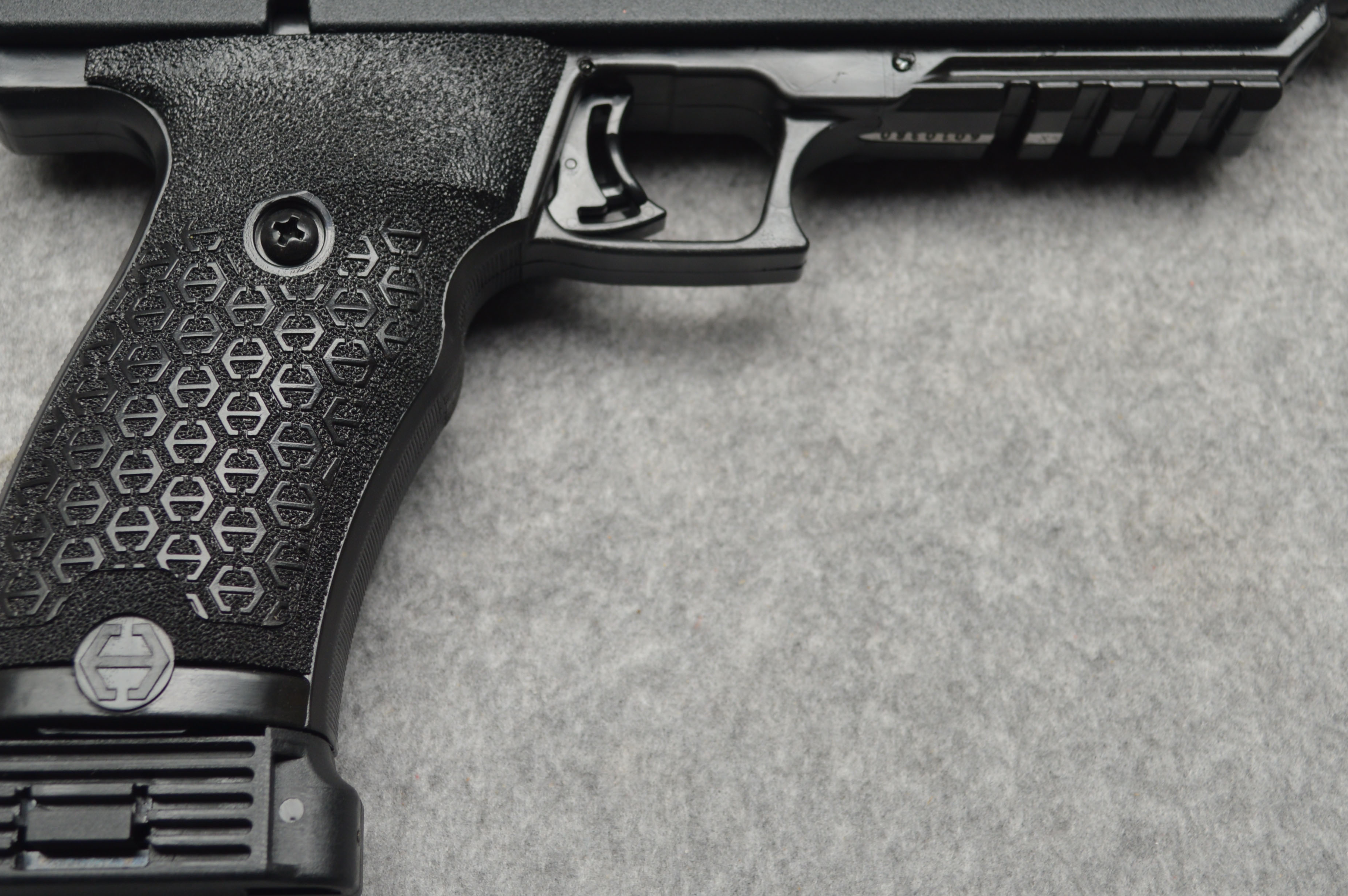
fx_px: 2207
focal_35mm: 59
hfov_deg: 34.0
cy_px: 341
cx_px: 657
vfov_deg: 22.9
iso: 100
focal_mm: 24
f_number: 4.5
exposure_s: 1/200
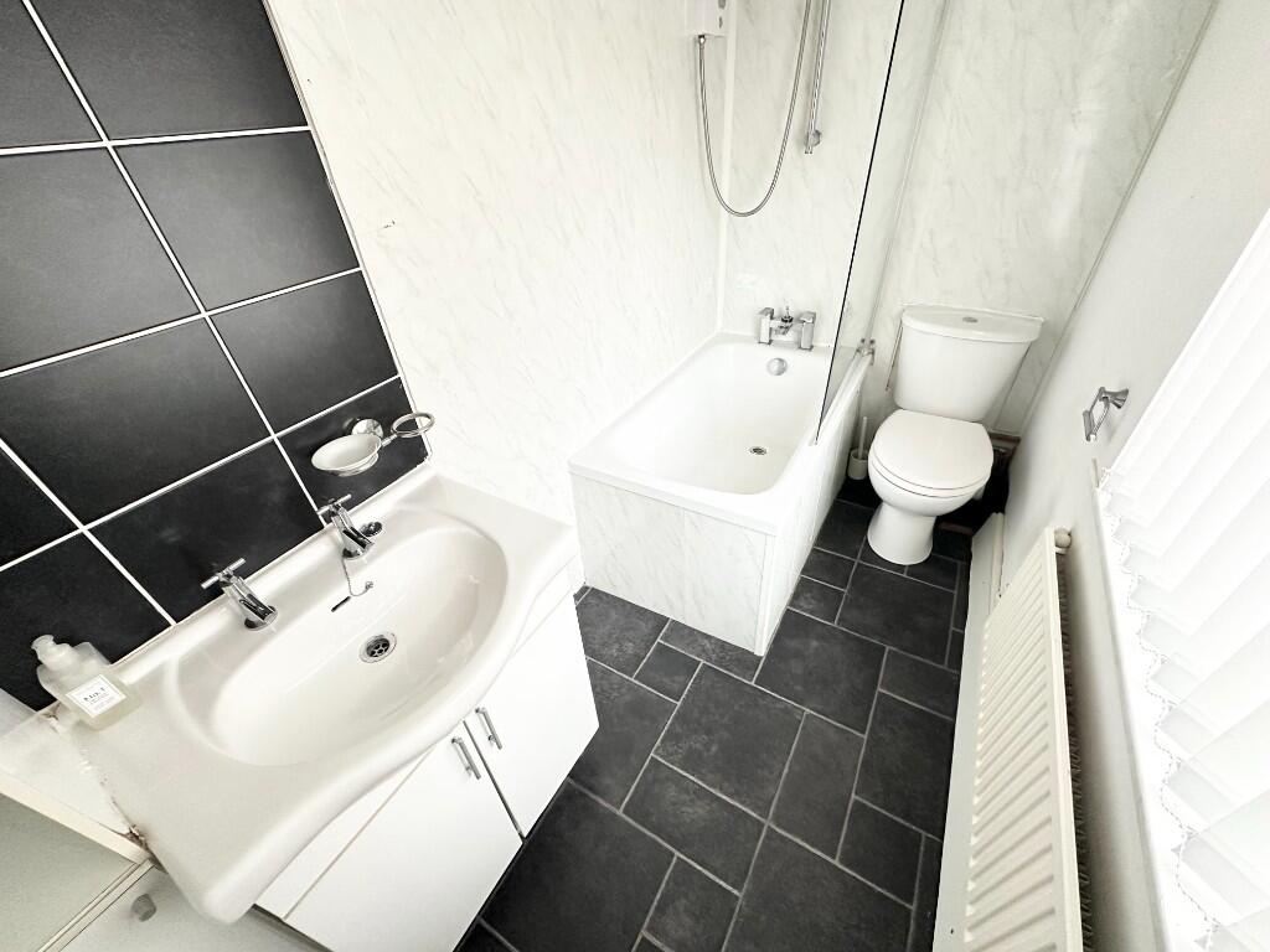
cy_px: 476
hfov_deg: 102.1
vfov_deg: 85.7
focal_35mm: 14
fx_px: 514
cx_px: 635
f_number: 2.2
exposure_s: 1/60
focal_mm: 2.22
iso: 400
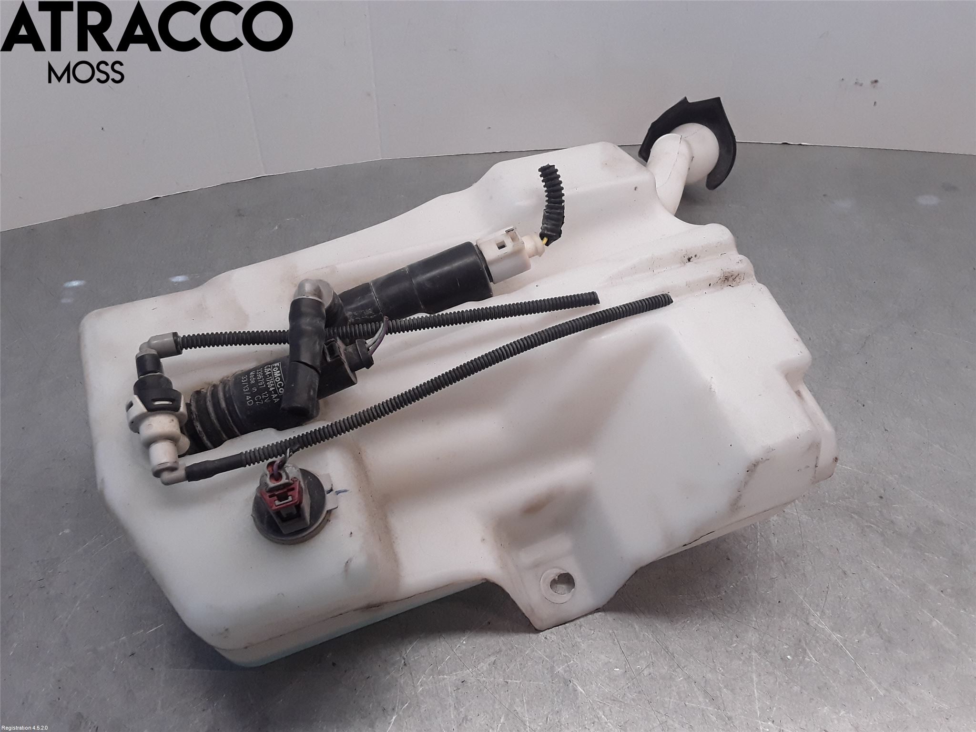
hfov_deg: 63.4
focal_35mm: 28
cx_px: 488
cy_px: 366
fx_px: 789
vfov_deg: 49.7
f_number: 1.9
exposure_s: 1/239
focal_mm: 2.91
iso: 100
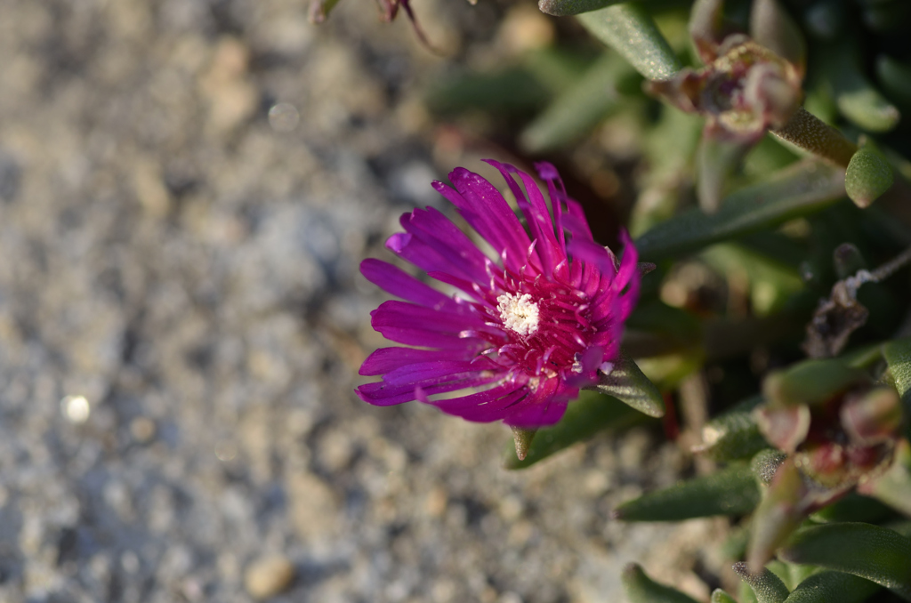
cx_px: 456
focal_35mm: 158
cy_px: 302
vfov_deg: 8.7
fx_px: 3977
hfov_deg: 13.1
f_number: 4
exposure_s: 1/100
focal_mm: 105
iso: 100
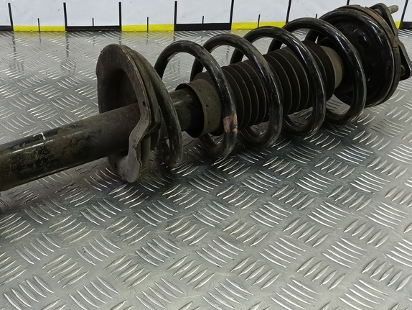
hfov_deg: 44.4
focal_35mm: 41
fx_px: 488
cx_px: 110
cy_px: 104
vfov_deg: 34.8
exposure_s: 1/50
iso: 137
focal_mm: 4.11
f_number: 1.6
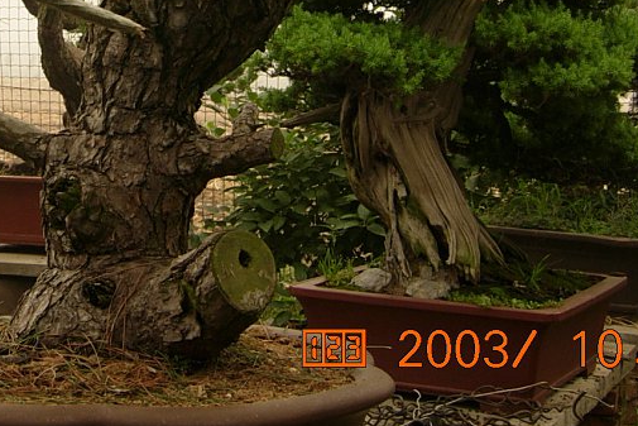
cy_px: -106
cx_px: 146
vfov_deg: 14.6
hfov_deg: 22.4
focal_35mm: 90
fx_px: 1595
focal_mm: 7.5
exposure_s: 1/121
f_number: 3.4
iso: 50
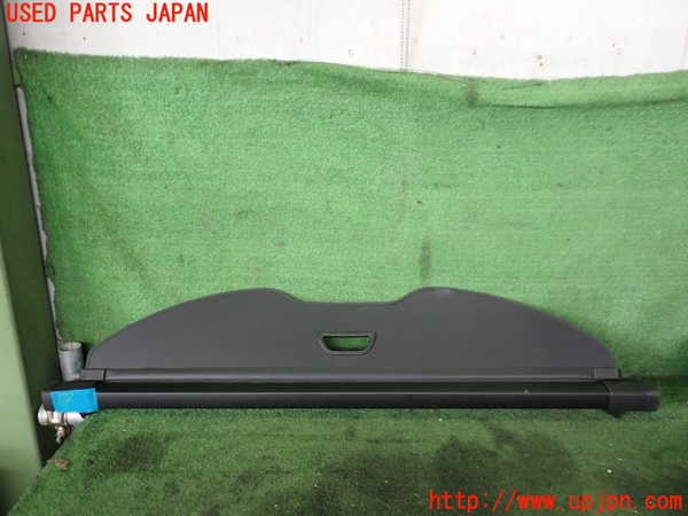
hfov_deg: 60.0
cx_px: 344
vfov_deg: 46.8
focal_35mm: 30
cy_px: 258
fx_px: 596
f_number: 2.3
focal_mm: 5.4
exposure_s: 1/40
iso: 200
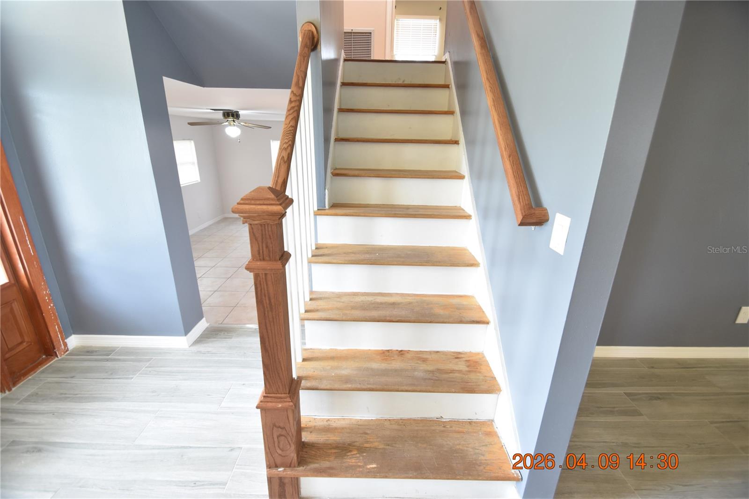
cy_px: 250
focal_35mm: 15
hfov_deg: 100.4
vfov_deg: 77.3
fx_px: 312
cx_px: 374
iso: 800
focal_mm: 10
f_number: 3.5
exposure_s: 1/30
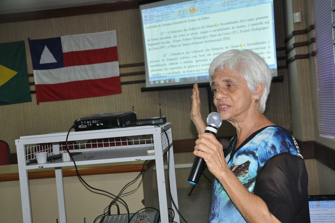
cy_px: 112
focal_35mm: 45
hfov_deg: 43.6
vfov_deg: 29.8
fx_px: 418
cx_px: 168
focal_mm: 30
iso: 800
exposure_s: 1/60
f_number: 4.2
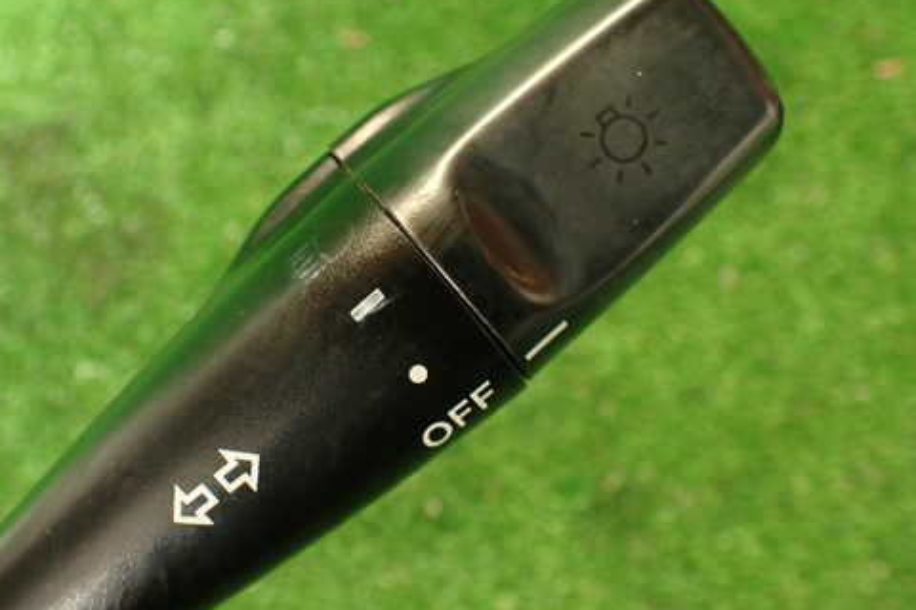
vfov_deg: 34.2
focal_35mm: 39
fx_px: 992
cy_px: 295
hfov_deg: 49.3
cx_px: 374
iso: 400
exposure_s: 1/30
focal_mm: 5.4
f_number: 2.3
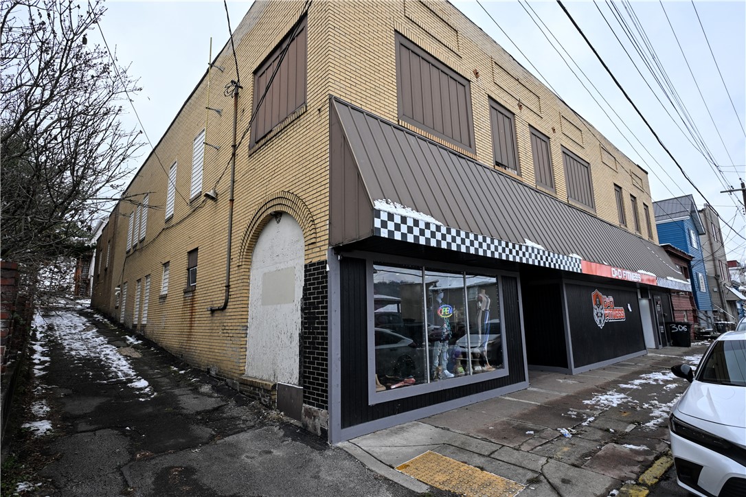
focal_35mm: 18
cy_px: 248
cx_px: 373
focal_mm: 12
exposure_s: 1/250
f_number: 5.6
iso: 160
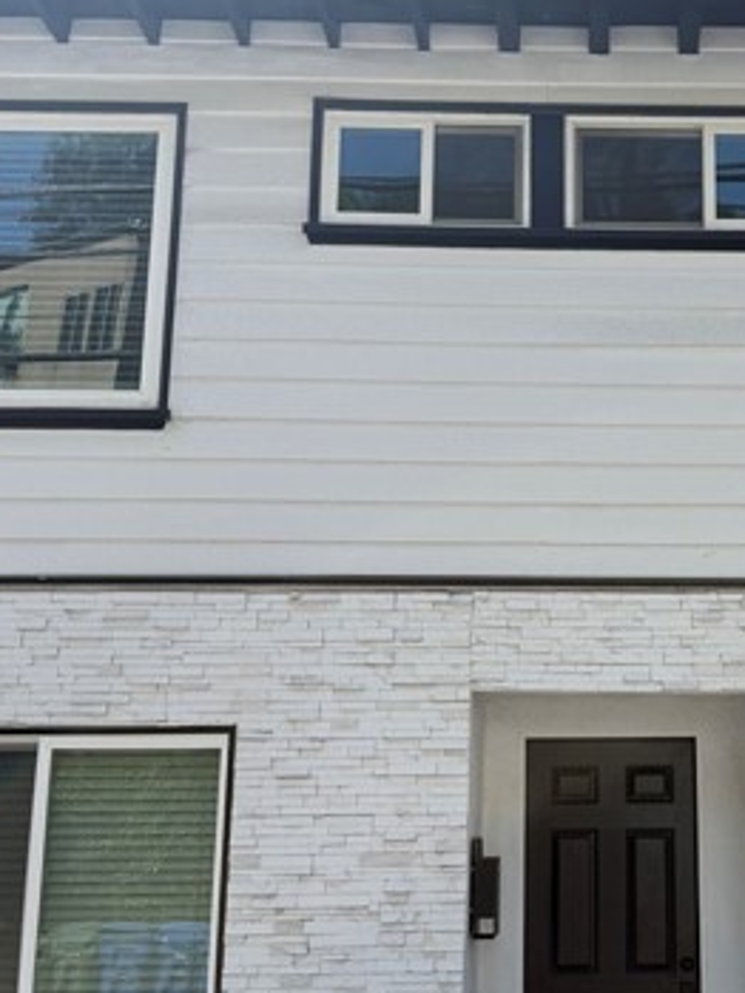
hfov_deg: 31.6
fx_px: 1262
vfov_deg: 42.7
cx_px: 648
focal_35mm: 44
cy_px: 603
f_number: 1.78
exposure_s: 1/3953
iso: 100
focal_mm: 6.76
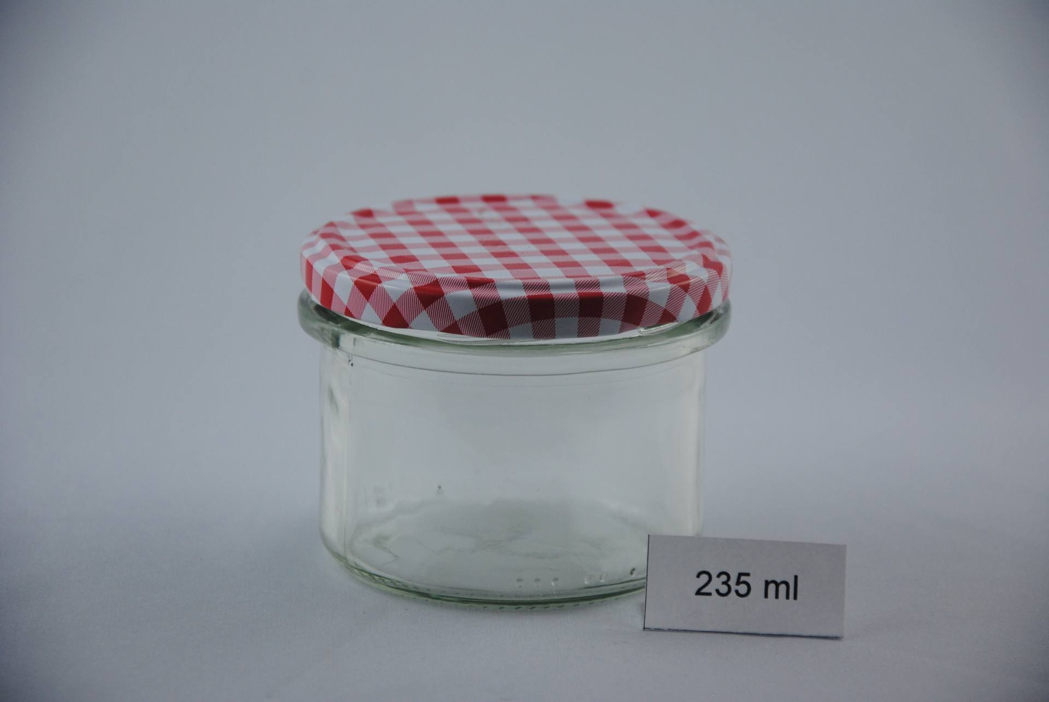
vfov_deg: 8.7
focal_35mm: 158
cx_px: 524
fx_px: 4595
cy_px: 351
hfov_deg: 13.0
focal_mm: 105
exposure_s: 1/125
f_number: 5.6
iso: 280
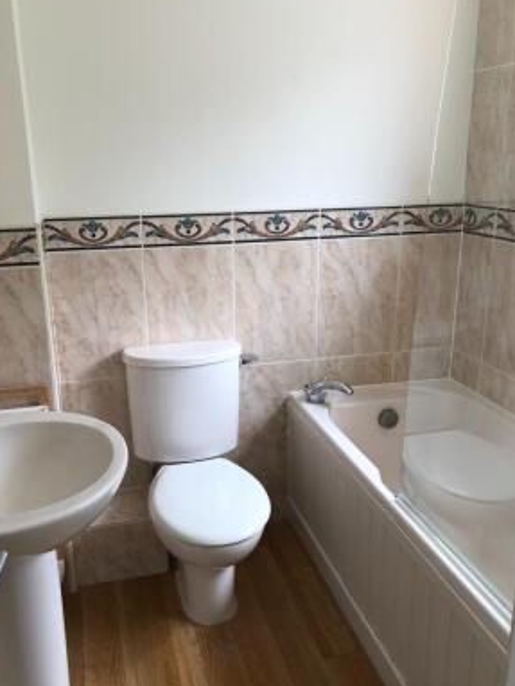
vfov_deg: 56.8
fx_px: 634
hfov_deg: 44.2
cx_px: 246
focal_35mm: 32
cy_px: 342
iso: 32
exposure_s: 1/100
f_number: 1.8
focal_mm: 4
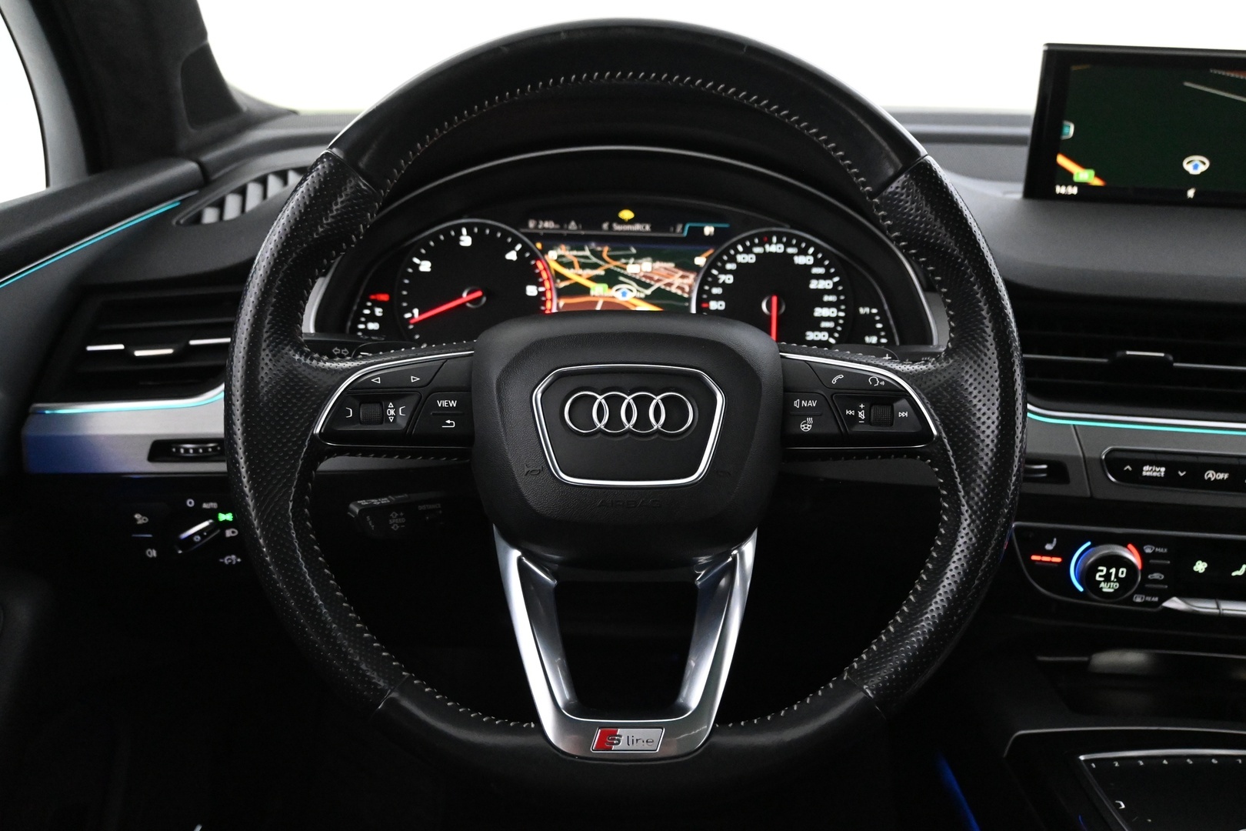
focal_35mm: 33
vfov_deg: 40.0
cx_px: 623
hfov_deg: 57.2
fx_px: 1142
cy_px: 416
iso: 5600
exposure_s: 1/40
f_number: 4
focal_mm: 22
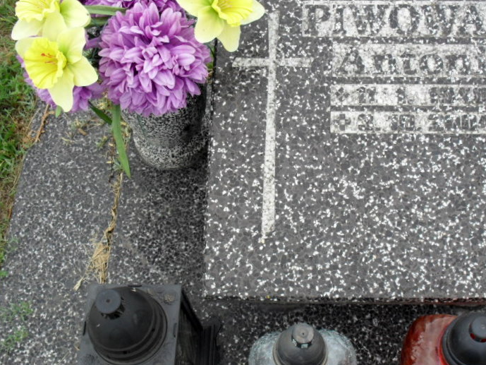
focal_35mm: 52
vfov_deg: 28.0
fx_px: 730
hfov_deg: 36.5
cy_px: 192
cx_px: 311
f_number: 3.2
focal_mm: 6.3
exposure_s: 1/250
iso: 100
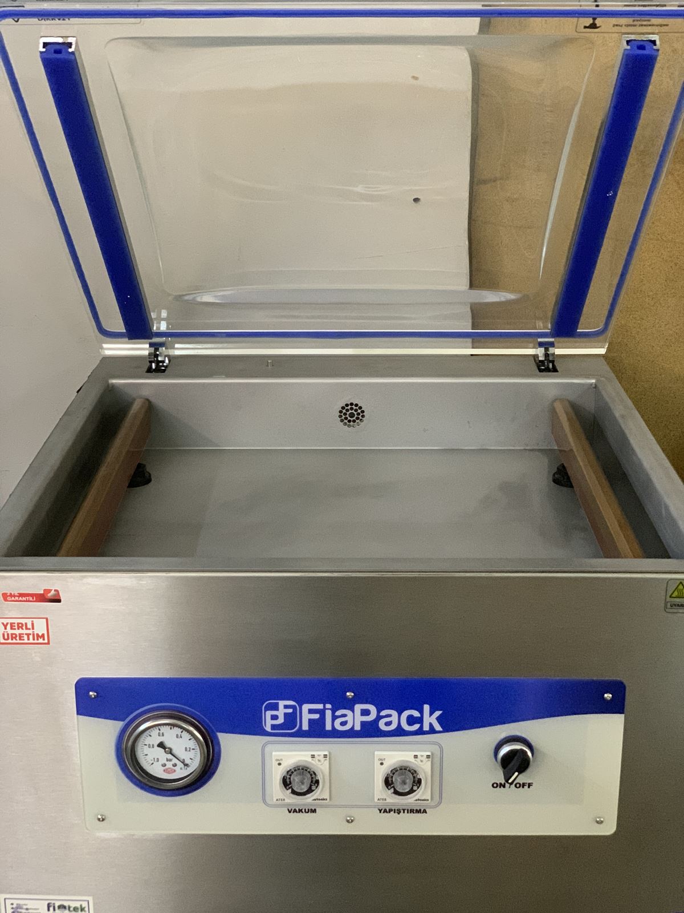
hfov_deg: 28.0
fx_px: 1370
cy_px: 456
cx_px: 342
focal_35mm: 52
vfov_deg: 36.8
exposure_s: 1/42
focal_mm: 6
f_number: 2.4
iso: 400
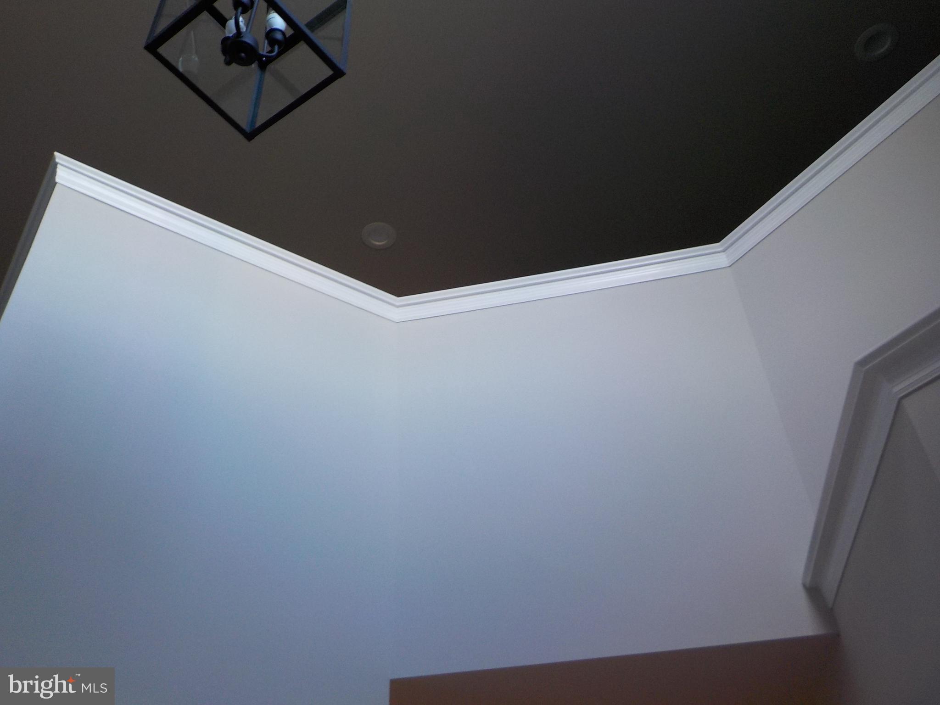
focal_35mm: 30
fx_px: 815
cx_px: 470
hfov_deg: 60.0
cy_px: 352
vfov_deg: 46.8
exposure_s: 1/30
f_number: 3.3
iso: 160
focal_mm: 4.1
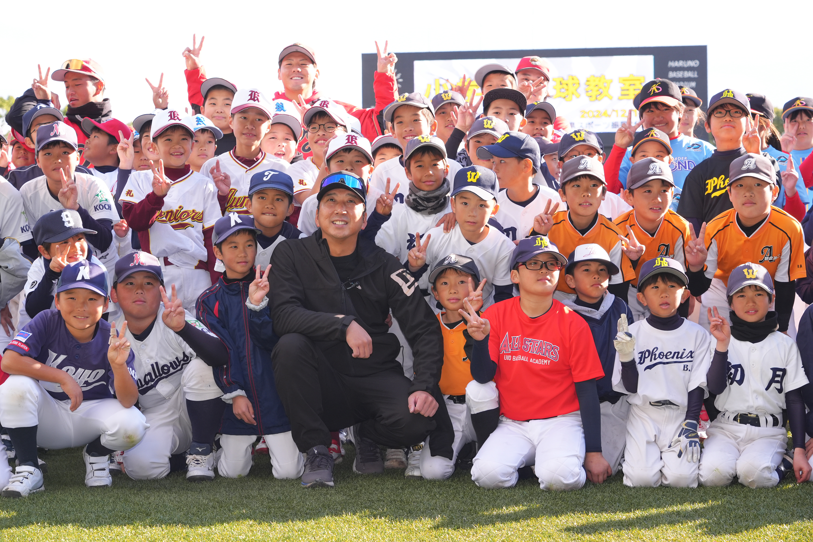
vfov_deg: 17.1
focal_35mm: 80
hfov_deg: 25.4
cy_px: 271
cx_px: 406
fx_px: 1807
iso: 640
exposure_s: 1/320
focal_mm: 80
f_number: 8
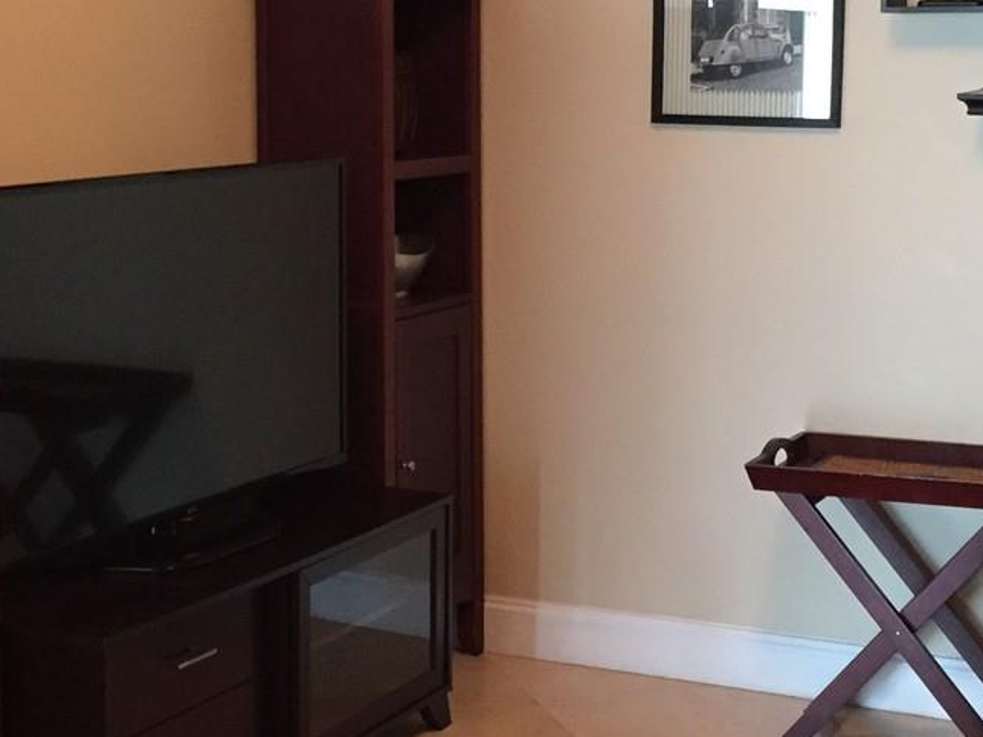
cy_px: 244
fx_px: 2045
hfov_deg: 27.0
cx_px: 493
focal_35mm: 72
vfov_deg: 20.4
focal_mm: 4.15
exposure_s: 1/30
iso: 200
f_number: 2.2
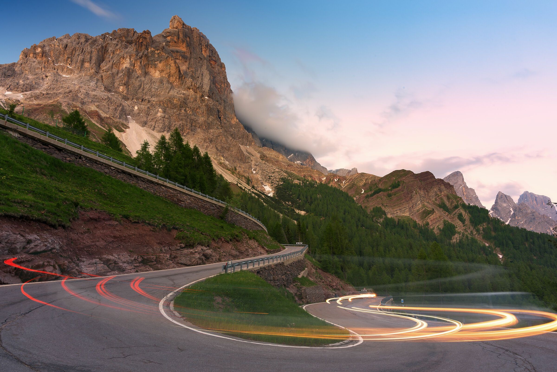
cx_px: 278
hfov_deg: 84.0
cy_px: 186
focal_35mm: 20
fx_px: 310
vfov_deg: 62.0
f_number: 16
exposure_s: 10
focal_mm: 20
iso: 31
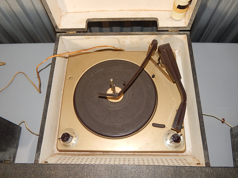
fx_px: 193
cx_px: 119
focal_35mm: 28
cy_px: 89
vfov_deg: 49.7
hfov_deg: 63.4
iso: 200
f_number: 3.2
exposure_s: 1/30
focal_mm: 5.1
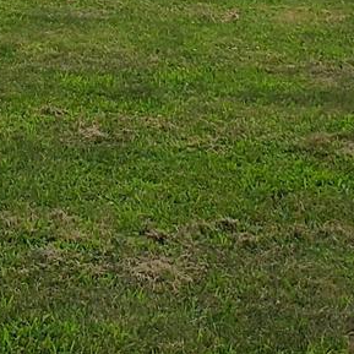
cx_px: 158
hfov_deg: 10.7
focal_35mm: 163
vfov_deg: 10.3
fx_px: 1886
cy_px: -212
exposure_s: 1/3623
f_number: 2.4
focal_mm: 4.3
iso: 50
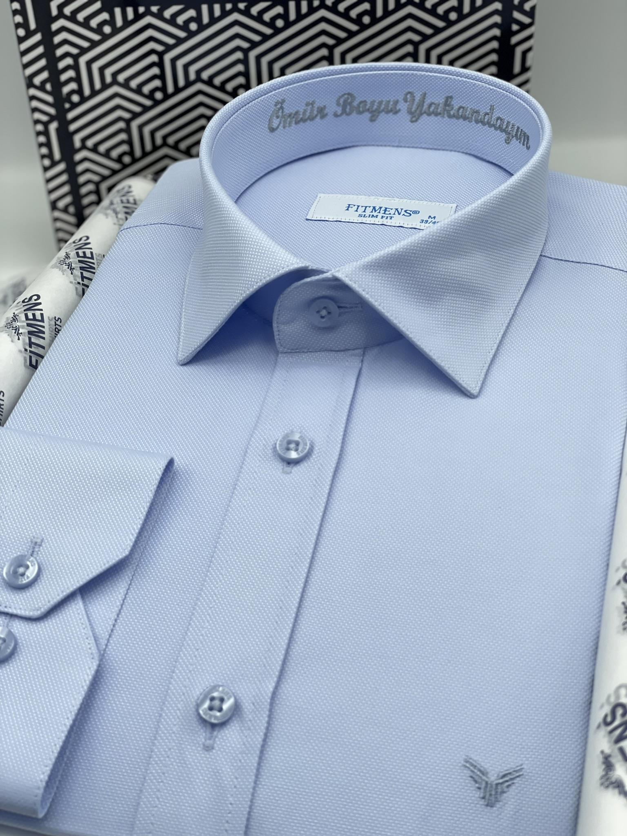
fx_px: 1256
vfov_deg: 36.8
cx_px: 314
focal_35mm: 52
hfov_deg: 28.0
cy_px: 418
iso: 25
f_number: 2
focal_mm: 6
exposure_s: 1/132
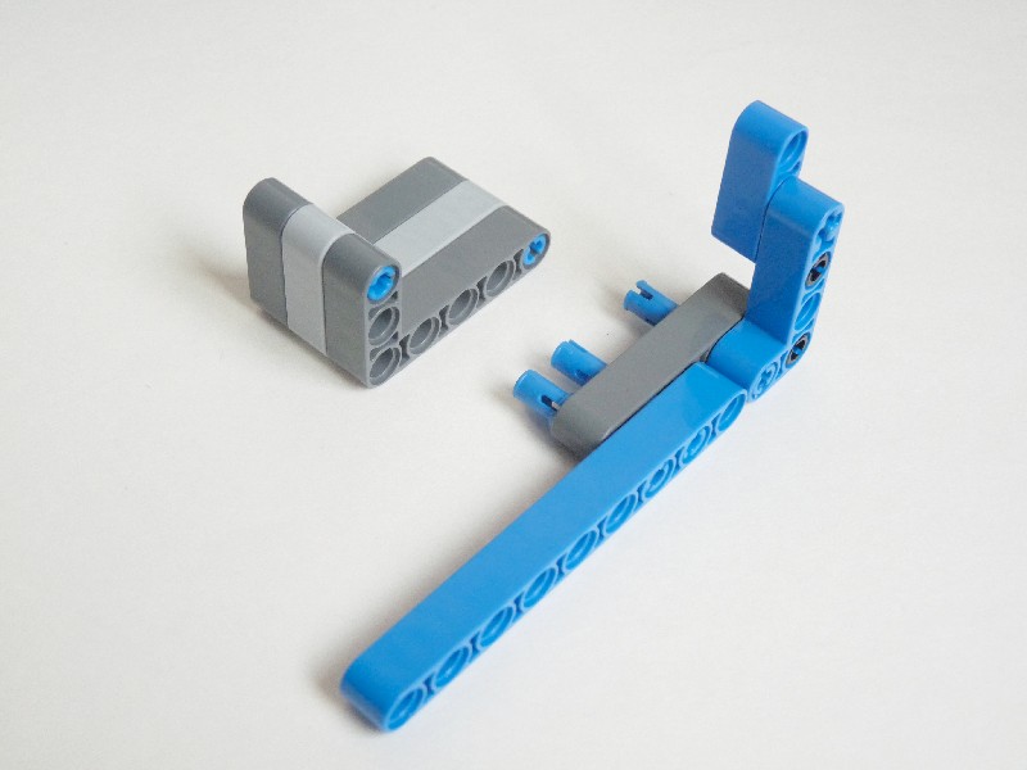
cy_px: 385
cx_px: 514
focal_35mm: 61
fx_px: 1810
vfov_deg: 24.0
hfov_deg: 31.7
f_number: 3.2
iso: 250
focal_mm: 10.8
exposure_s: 1/30
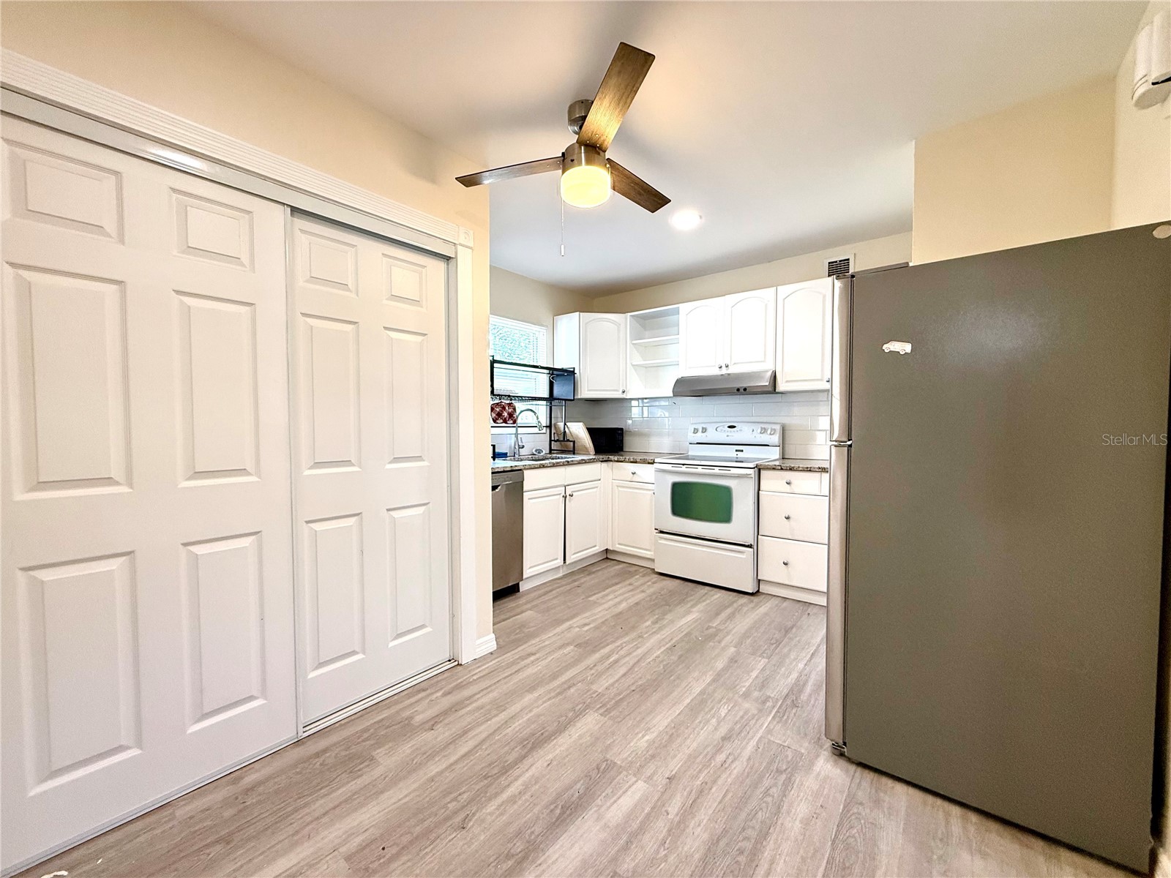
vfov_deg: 85.7
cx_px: 586
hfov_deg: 102.1
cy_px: 439
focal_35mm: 14
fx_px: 474
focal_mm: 2.22
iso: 160
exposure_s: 1/120
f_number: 2.2
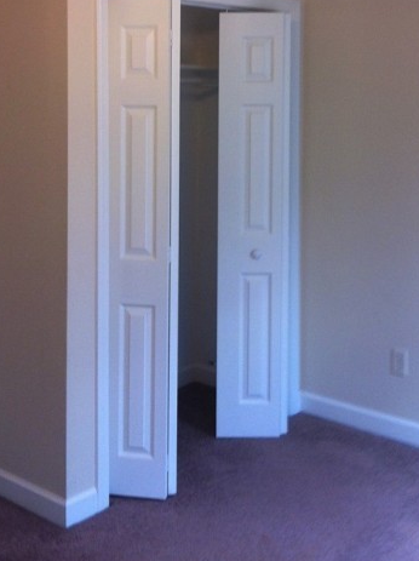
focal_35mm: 58
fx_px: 938
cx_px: 236
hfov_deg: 25.2
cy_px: 125
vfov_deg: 32.5
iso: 80
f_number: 2.8
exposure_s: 1/30
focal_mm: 3.85
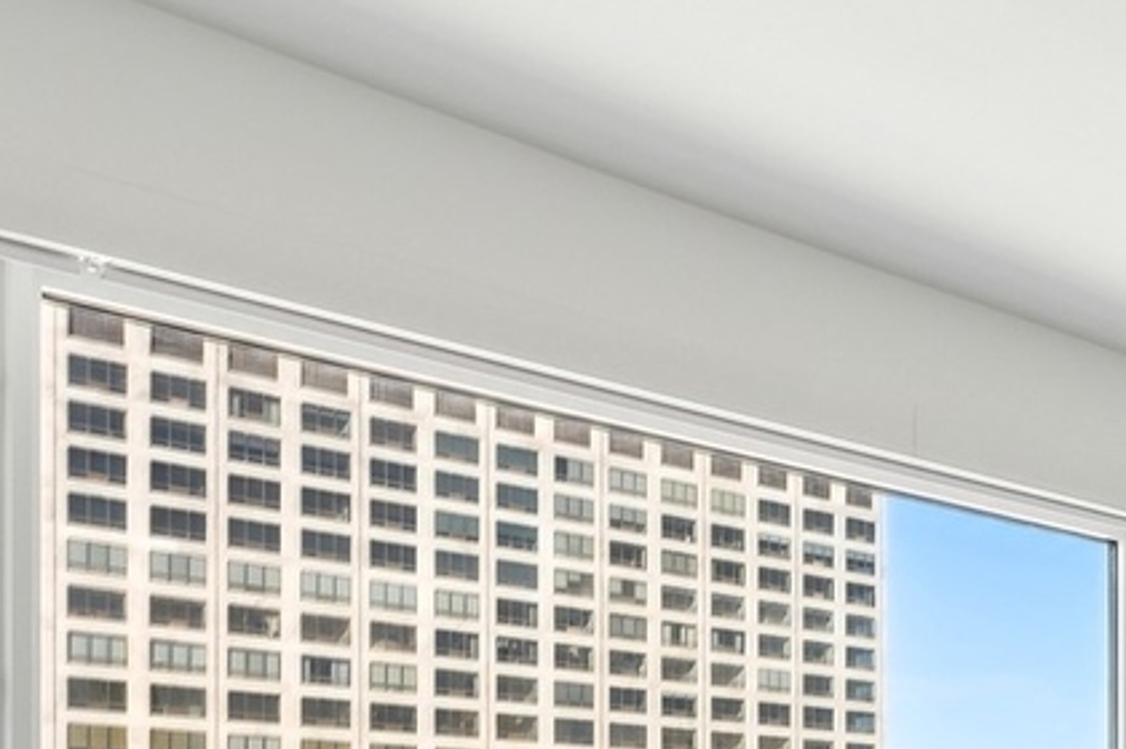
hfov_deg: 32.2
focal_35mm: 54
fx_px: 1688
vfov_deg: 22.8
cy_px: 926
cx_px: 1260
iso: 400
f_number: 8
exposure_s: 1/100
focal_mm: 14
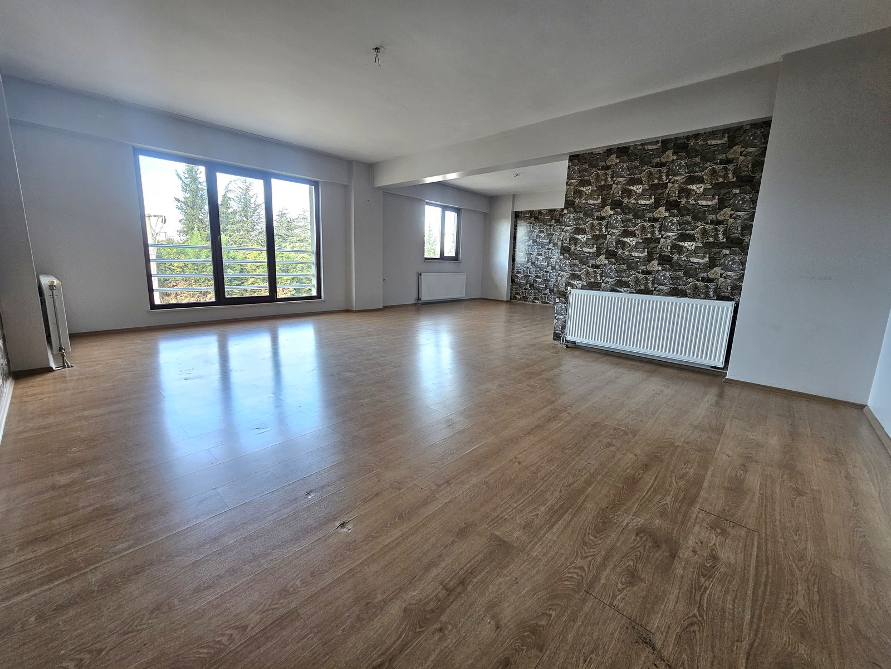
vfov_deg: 89.9
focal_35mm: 13
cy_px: 334
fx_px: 335
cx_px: 446
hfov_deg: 106.2
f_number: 2.2
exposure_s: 1/60.2
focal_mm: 2.2
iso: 100
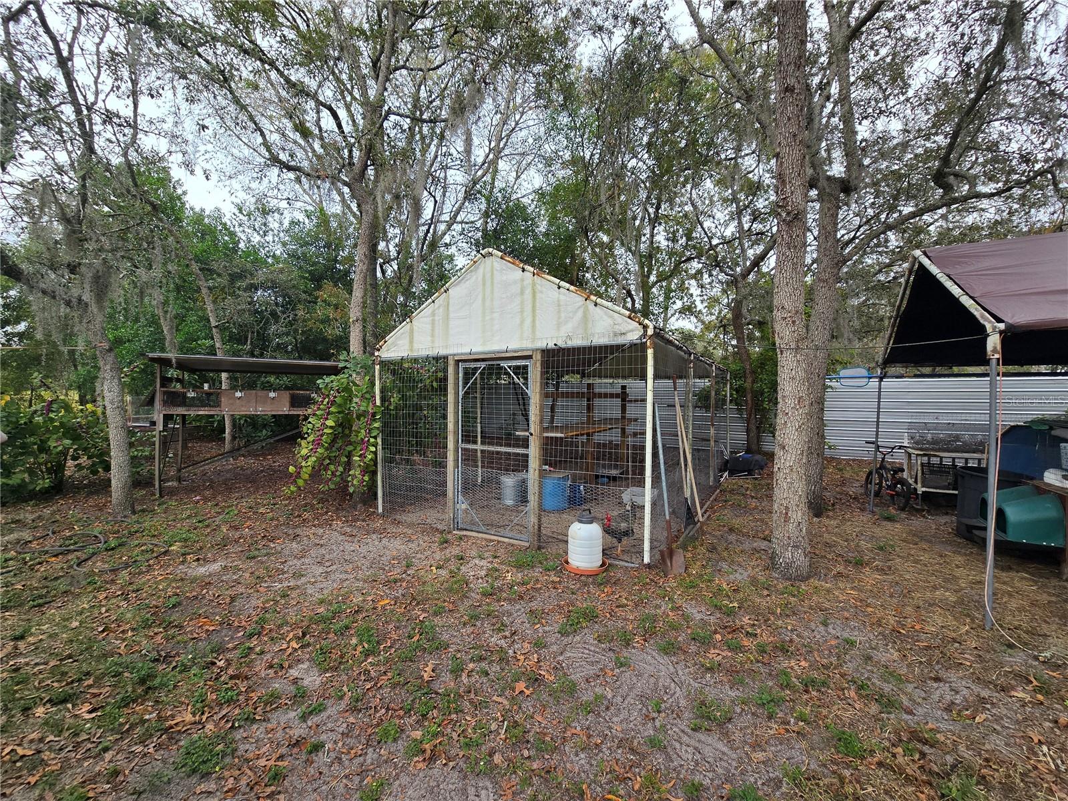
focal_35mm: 13
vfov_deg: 89.9
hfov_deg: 106.2
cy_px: 400
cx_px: 534
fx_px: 401
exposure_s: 1/456
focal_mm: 2.2
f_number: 2.2
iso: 50
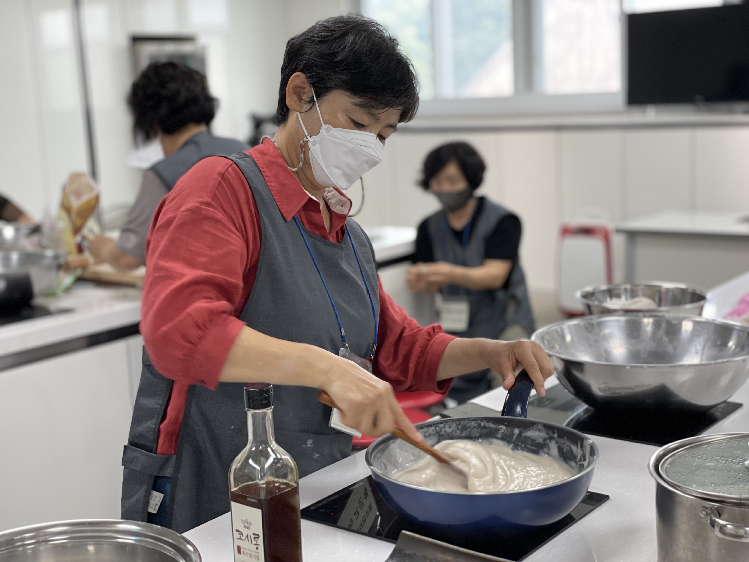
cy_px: 281
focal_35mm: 52
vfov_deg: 28.0
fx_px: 1125
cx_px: 374
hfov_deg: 36.8
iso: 125
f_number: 2
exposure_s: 1/120
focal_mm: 6
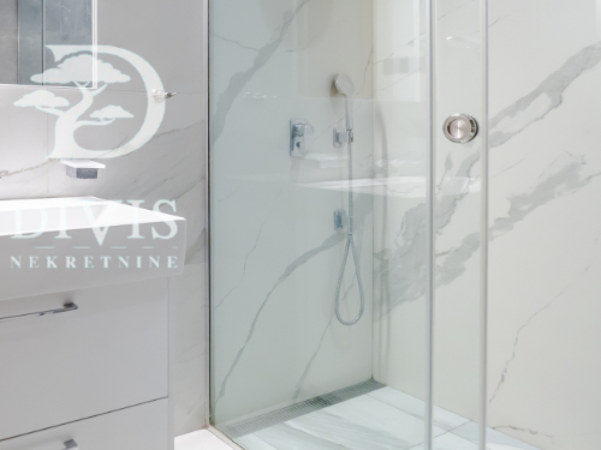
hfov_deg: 56.9
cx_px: 90
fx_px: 486
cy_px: 128
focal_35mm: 28
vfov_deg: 48.3
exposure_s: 1/20
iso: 400
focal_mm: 7
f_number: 4
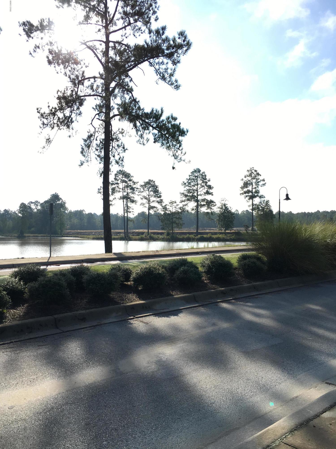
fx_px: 375
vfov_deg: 61.7
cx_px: 168
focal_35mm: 29
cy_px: 224
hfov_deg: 48.2
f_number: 2.2
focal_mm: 4.15
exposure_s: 1/1202
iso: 25
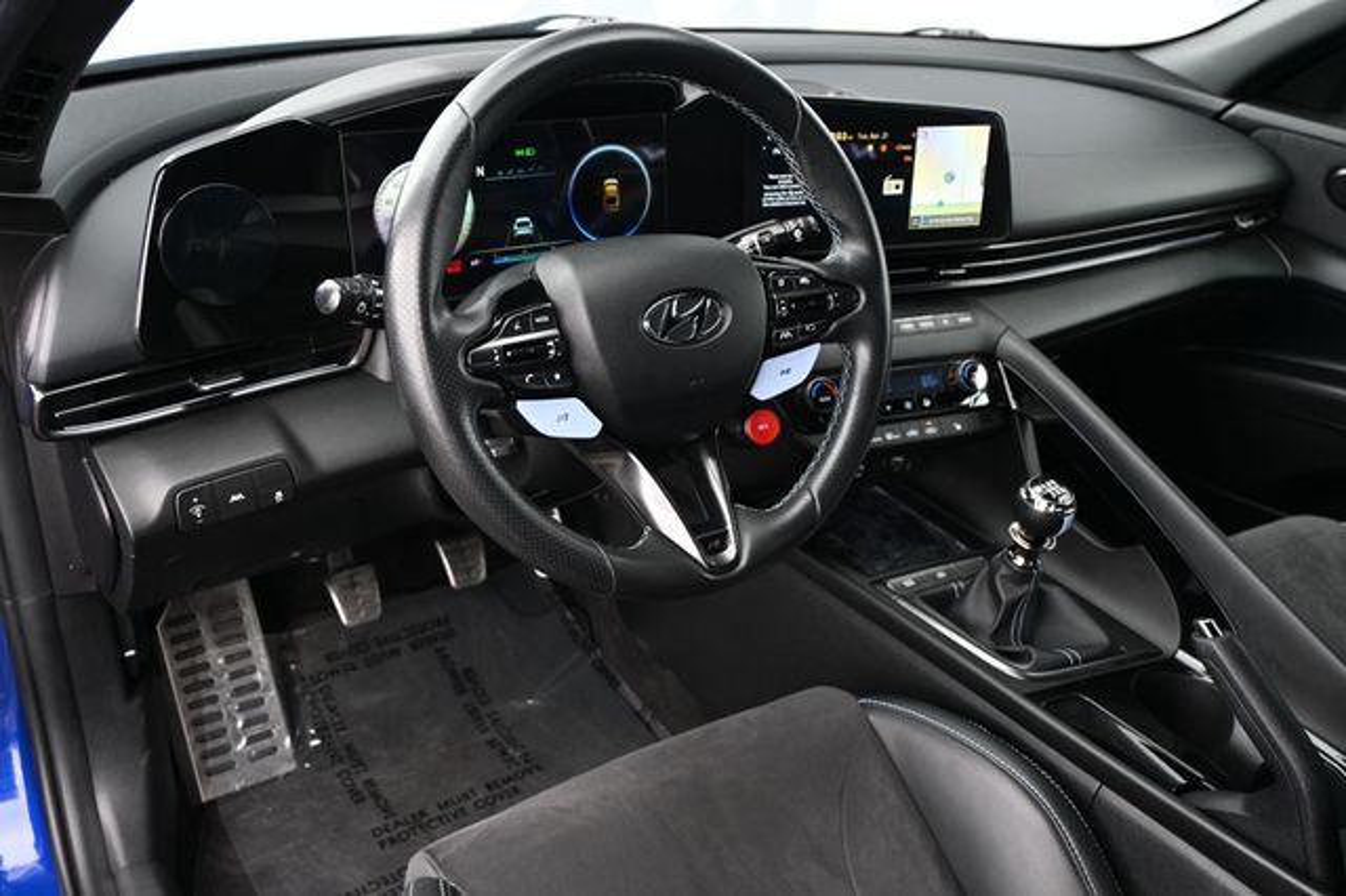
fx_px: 1149
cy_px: 448
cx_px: 673
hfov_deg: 60.7
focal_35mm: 31
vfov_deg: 42.6
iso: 450
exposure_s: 1/125
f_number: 3.8
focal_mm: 20.5
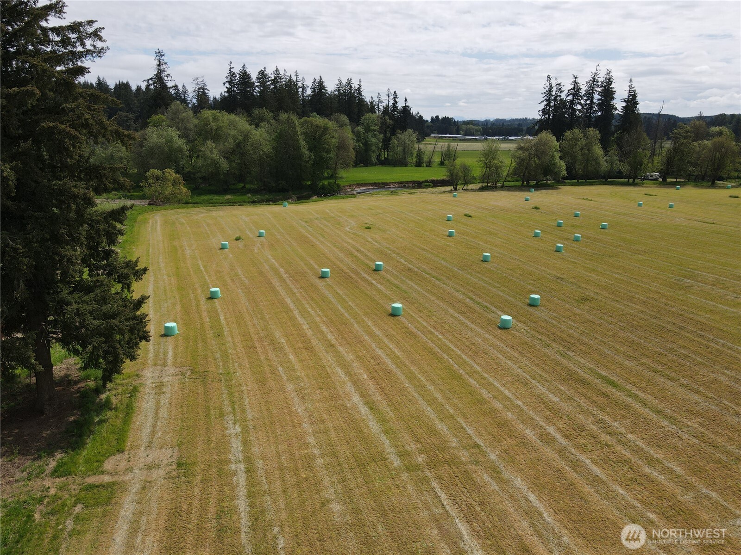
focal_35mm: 24
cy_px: 278
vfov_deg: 56.8
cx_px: 370
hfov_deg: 71.6
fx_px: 514
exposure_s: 1/1250
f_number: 2.8
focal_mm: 4.5
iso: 110
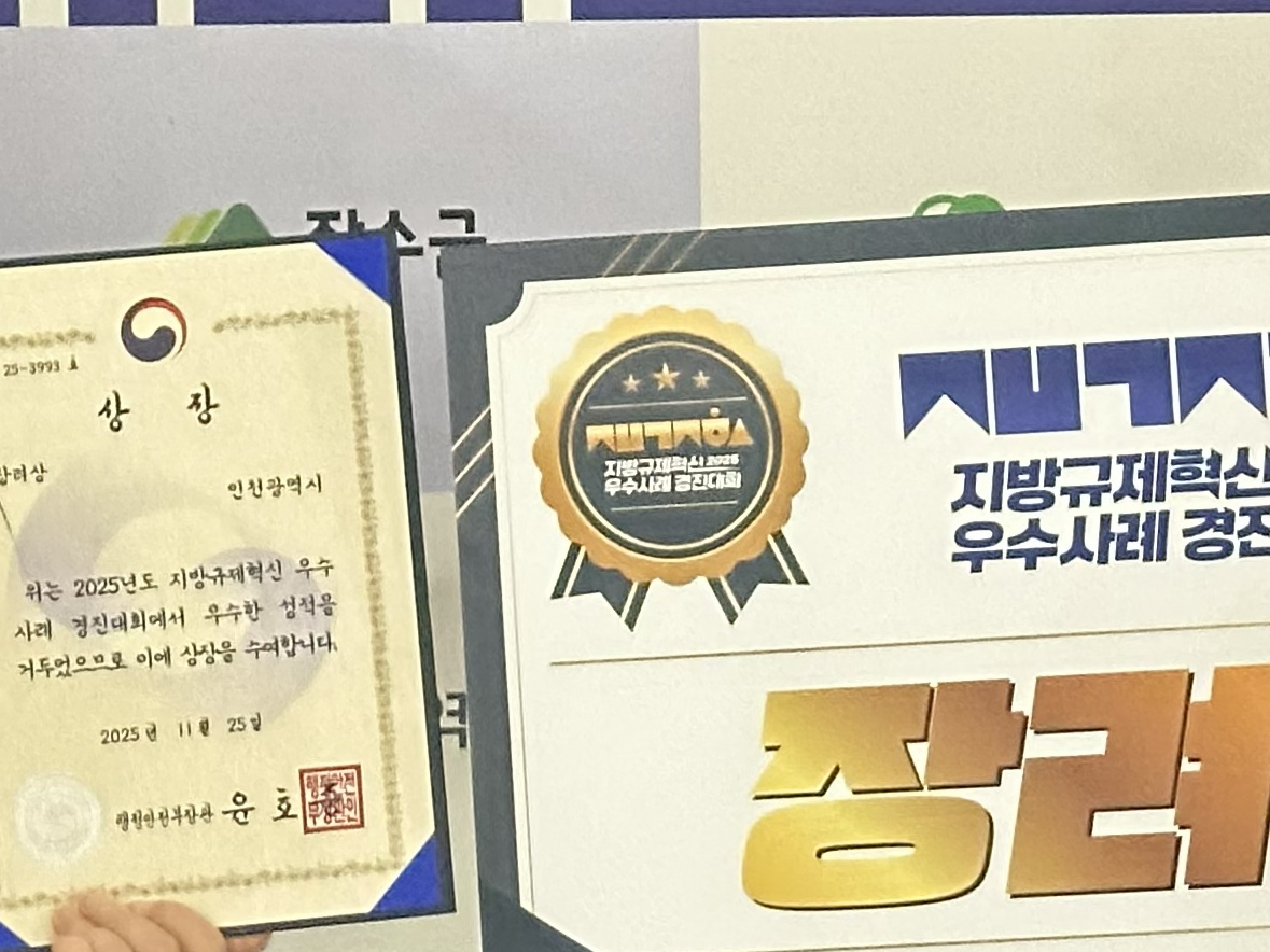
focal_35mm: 164
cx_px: 823
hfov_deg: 12.0
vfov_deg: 9.0
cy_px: 26
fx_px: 6016
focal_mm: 6.86
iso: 640
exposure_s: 1/24
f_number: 1.78
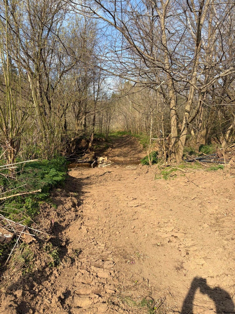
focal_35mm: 26
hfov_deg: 53.1
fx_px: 235
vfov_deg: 67.3
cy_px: 157
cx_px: 118
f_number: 1.6
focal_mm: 5.96
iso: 50
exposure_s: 1/2451
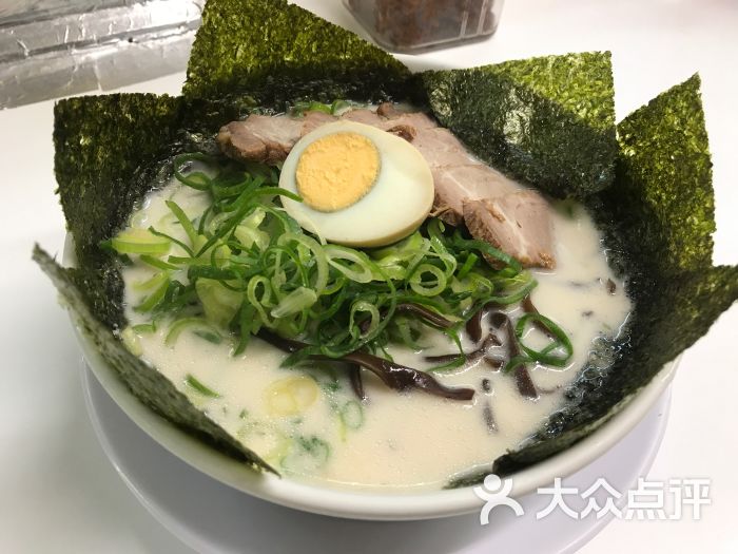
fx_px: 597
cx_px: 369
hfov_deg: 63.4
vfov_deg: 49.7
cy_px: 277
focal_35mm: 28
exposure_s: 1/33
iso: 20
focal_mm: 3.99
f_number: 1.8
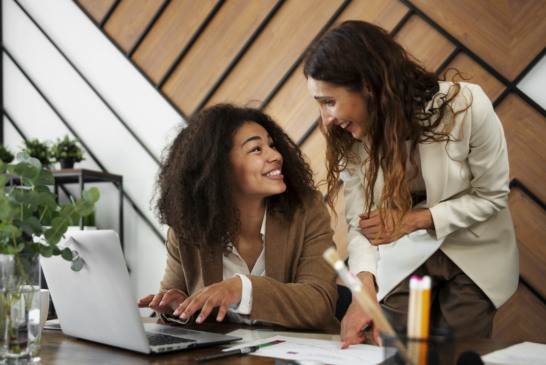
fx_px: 531
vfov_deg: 37.9
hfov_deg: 54.4
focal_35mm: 35
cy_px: 182
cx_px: 273
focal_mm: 35
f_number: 2.8
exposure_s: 1/200
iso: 320
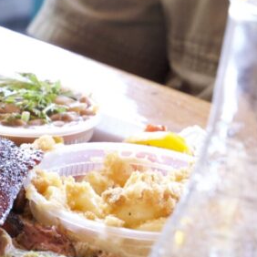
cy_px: 165
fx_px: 1940
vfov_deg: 7.6
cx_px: -199
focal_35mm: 231
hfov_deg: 7.4
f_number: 6.3
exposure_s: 1/13
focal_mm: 50
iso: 800
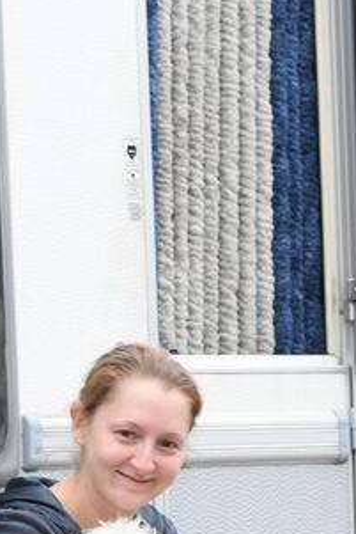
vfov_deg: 6.1
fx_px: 4993
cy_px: 701
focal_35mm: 337
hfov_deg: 4.1
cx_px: 212
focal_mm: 85
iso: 200
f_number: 5.6
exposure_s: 1/100
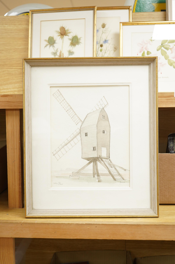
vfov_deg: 46.4
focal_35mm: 42
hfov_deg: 31.8
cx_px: 88
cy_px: 132
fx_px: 307
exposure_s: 1/160
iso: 2500
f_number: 5
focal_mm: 42
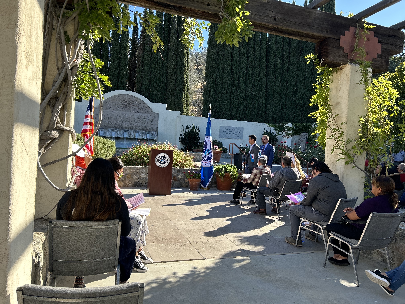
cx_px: 202
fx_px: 304
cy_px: 152
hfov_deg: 67.3
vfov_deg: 53.1
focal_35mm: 26
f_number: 1.5
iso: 50
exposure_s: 1/1311
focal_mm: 5.7
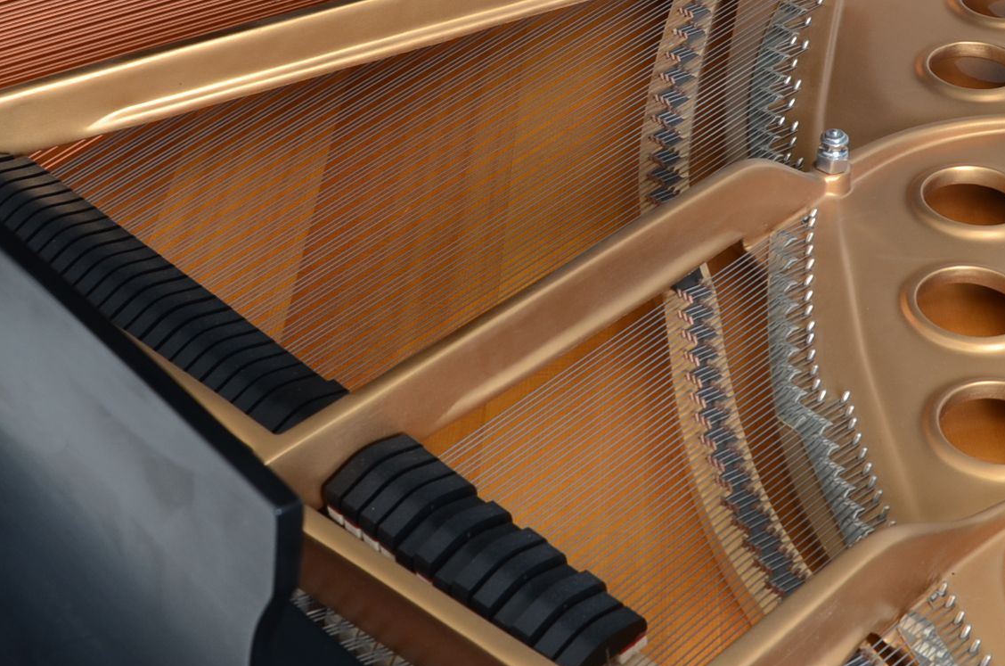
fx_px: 1644
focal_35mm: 59
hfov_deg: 33.8
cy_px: 285
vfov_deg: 22.9
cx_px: 655
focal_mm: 18
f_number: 6.3
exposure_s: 1/60
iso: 200
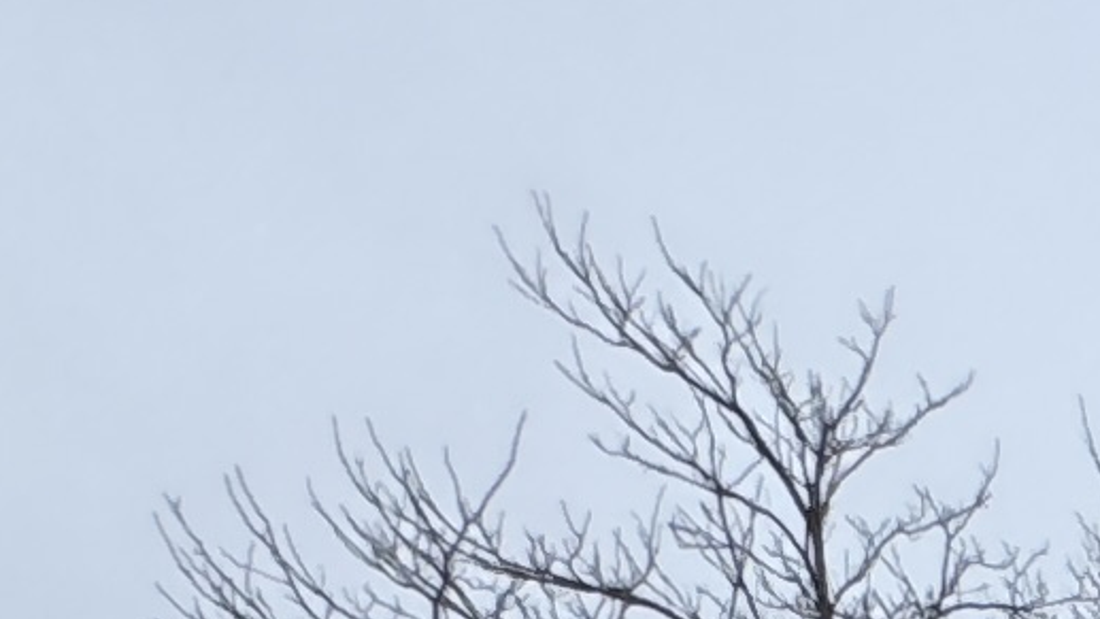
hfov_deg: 11.9
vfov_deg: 7.6
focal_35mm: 119
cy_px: 2350
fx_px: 3471
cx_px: 3079
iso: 50
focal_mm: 2.22
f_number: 2.2
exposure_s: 1/1600
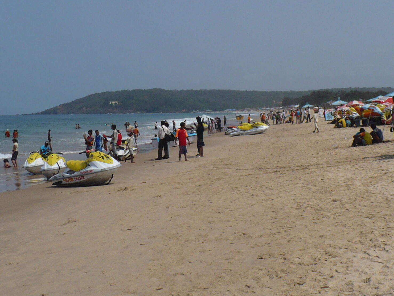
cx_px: 230
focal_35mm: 64
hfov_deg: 30.2
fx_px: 728
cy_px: 83
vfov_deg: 22.8
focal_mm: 6.1
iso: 100
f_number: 8
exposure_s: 1/500
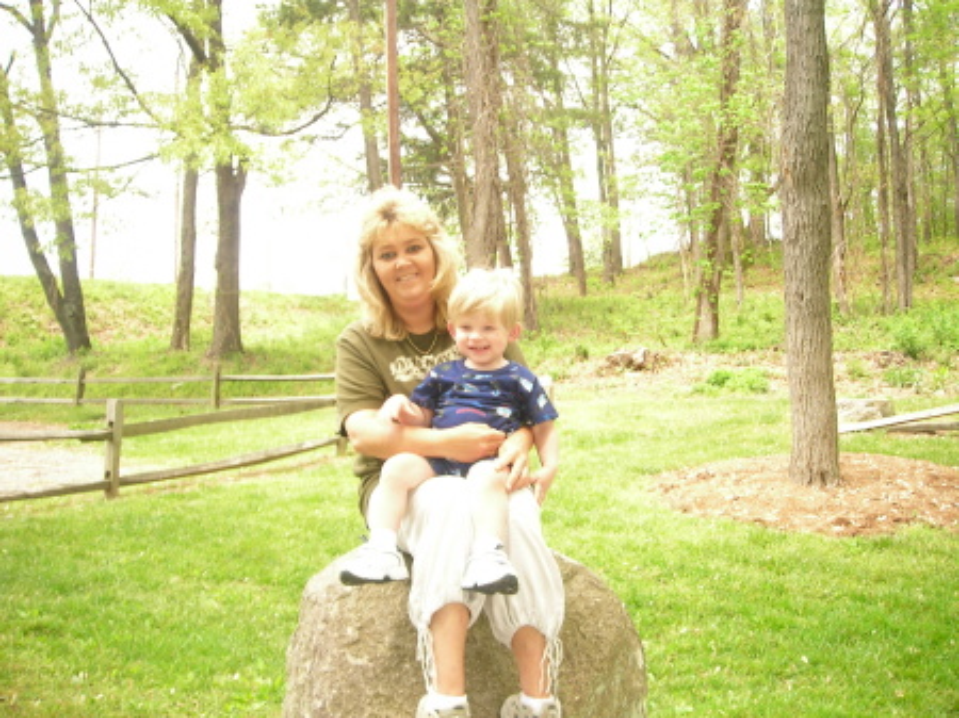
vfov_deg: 37.7
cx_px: 480
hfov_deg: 49.0
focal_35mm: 38
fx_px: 1052
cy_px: 359
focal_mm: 6.3
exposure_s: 1/54.1
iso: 50
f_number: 3.2
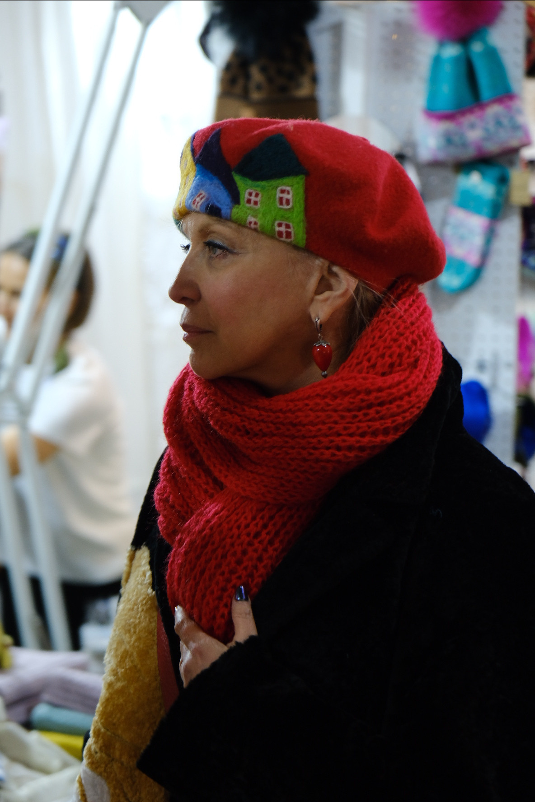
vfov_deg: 17.1
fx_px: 2675
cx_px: 268
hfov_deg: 11.4
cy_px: 401
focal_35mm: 120
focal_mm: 80
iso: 1250
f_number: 4
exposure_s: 1/60
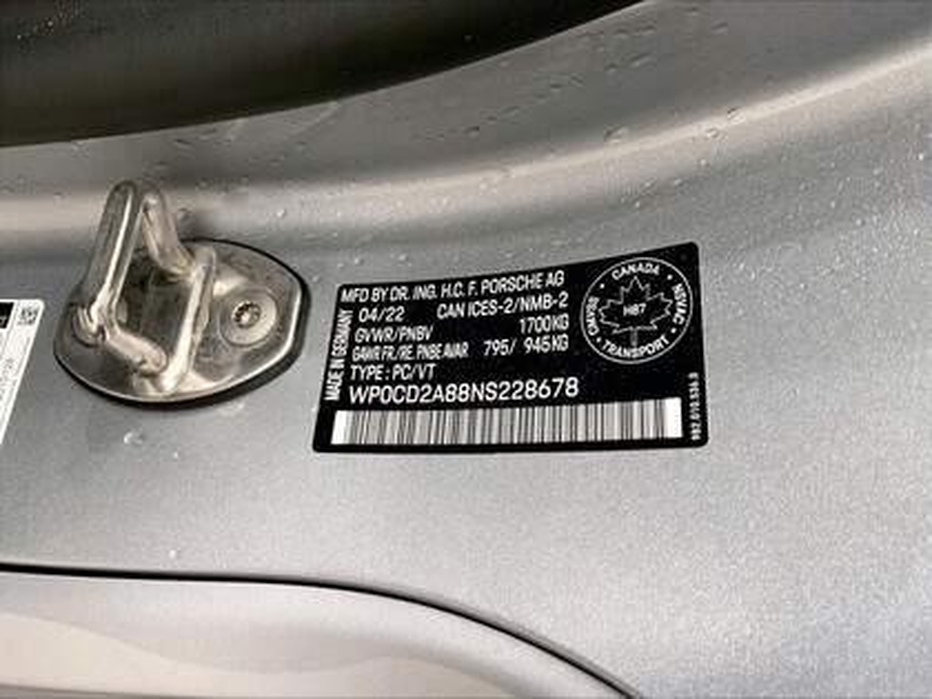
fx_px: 781
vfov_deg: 48.2
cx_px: 466
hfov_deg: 61.7
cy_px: 350
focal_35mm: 29
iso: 40
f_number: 1.8
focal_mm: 3
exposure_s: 1/60
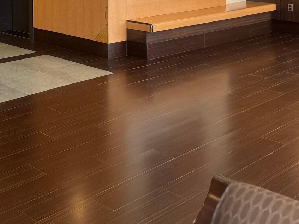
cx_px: 54
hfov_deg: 32.2
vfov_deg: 23.4
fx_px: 501
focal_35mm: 58
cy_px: -35
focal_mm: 6.76
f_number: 1.78
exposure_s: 1/60
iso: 125
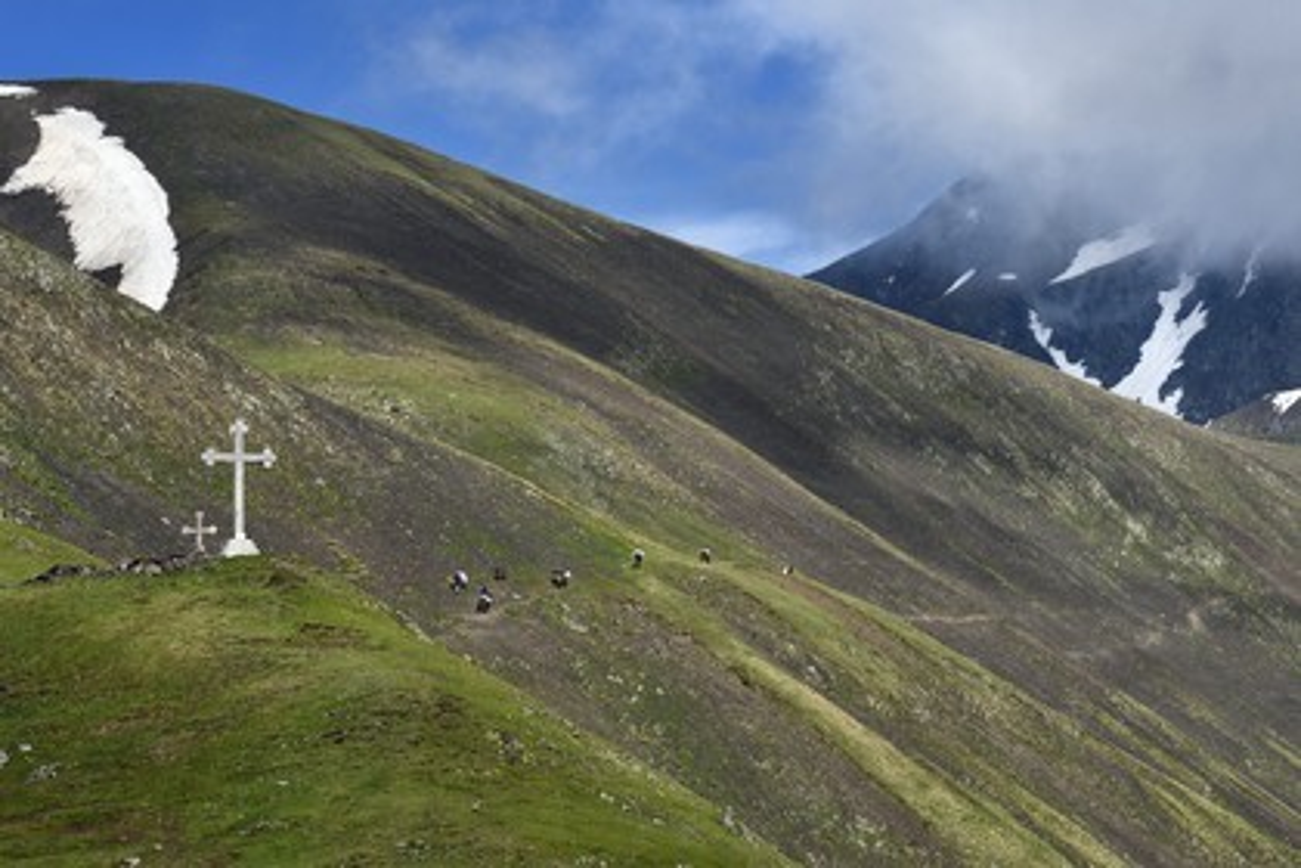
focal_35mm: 110
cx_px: 650
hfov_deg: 18.6
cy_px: 434
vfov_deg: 12.5
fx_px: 3975
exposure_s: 1/500
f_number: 13
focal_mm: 110
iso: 400
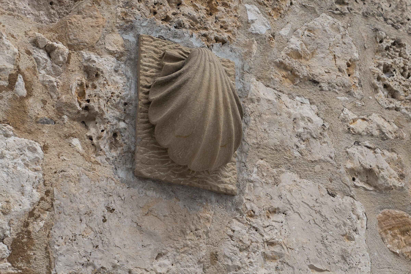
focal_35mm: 72
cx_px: 206
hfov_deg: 28.1
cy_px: 137
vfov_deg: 18.9
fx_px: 822
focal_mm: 26.4
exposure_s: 1/1600
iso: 125
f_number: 4
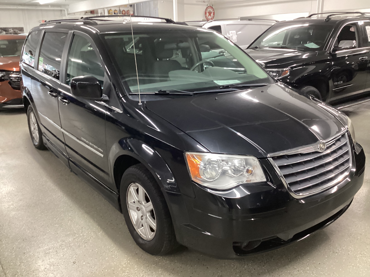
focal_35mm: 31
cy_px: 138
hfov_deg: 58.4
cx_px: 185
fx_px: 331
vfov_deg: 45.4
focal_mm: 3.3
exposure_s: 1/40
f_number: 2.4
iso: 320
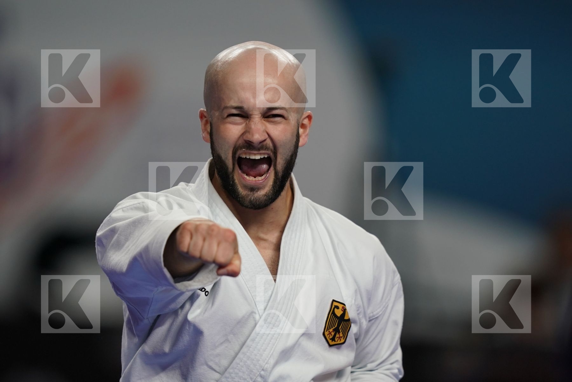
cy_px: 191
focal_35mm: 600
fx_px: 9533
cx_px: 286
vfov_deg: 2.3
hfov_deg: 3.4
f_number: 2.8
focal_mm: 400
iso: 500
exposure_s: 1/500
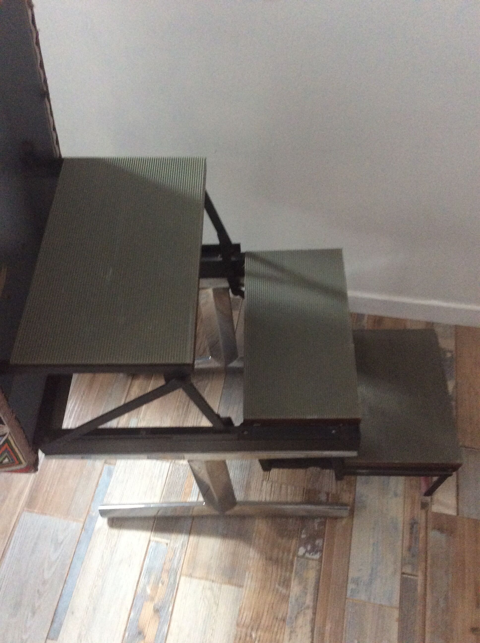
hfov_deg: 44.1
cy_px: 322
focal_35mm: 32
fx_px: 593
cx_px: 240
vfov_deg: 56.9
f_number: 2.4
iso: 250
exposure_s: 1/20
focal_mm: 3.3
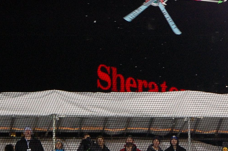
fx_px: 3417
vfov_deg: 2.5
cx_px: 118
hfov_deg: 3.8
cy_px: 23
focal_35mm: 540
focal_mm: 120
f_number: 5
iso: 800
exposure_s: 1/250
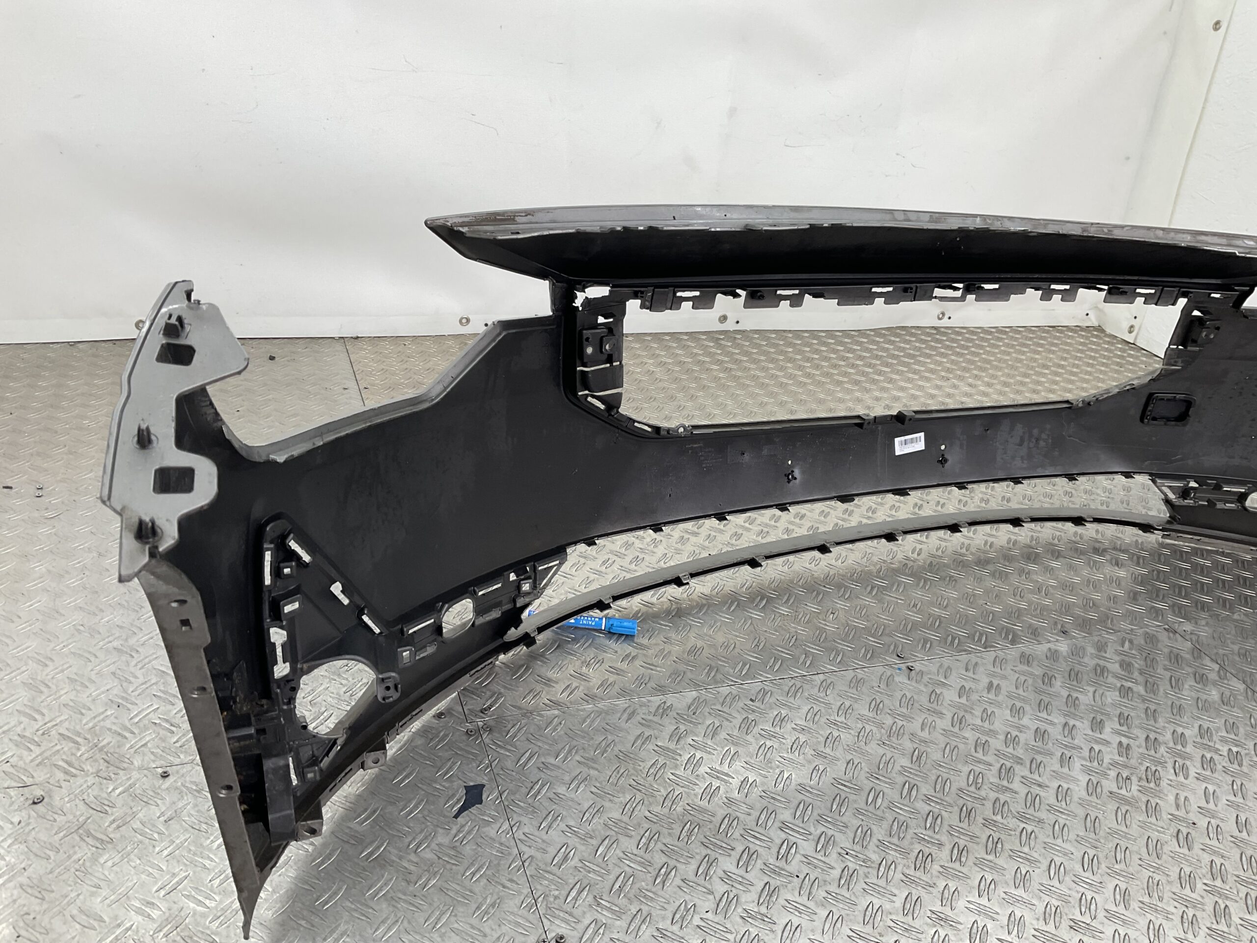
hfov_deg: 61.7
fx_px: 1053
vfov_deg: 48.2
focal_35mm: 29
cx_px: 628
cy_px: 472
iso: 25
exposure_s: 1/120
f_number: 1.8
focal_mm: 3
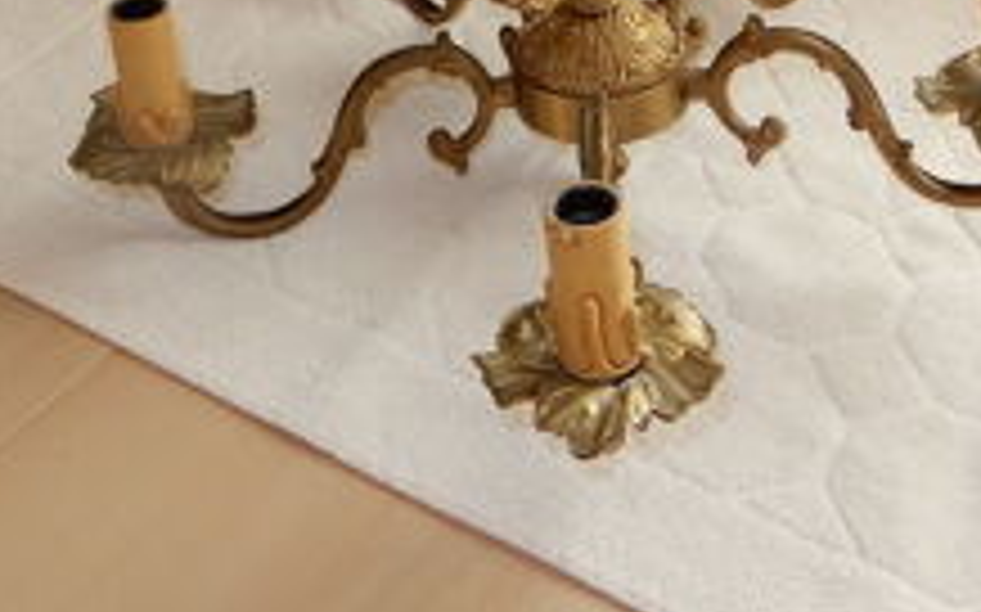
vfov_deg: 22.3
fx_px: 1496
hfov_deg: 36.2
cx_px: 414
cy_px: 18
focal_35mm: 56
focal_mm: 4.3
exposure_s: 1/100
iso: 80
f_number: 3.4
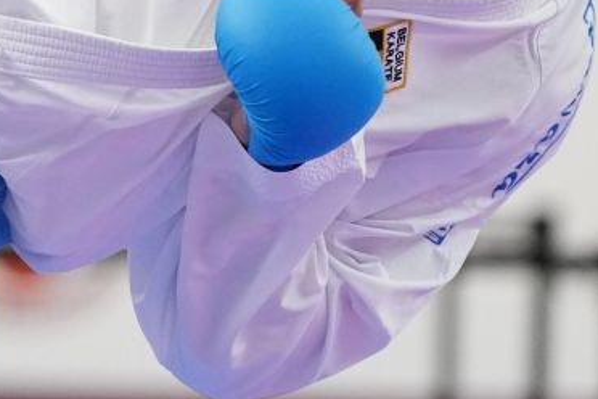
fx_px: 12291
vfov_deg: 1.9
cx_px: -209
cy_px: -154
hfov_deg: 2.8
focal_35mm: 740
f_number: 2.8
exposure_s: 1/1000
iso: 3200
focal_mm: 153
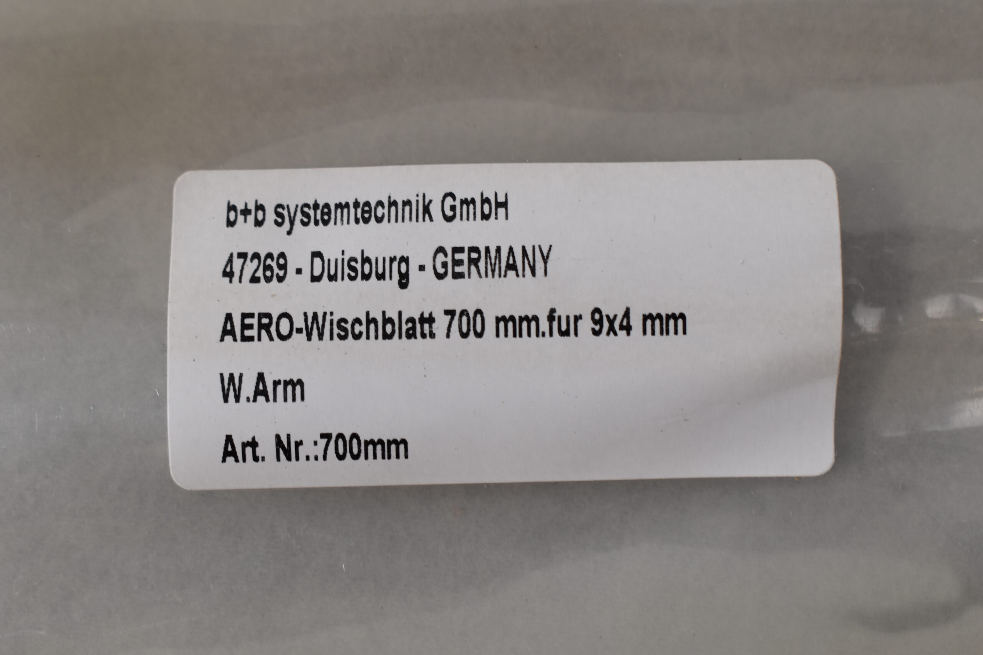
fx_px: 1638
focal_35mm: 60
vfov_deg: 22.6
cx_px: 492
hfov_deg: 33.4
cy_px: 328
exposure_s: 1/60
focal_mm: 40
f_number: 7.1
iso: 400
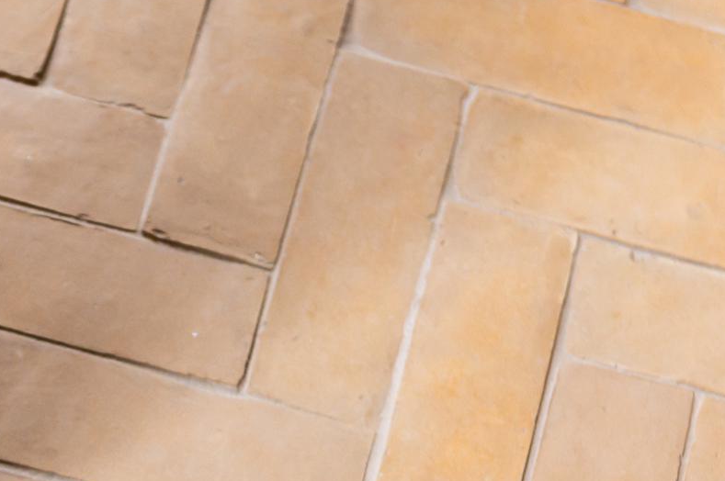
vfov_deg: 8.4
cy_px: 598
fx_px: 3238
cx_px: -95
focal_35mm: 161
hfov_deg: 12.5
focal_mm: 62
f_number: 4
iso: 1600
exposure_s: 1/200
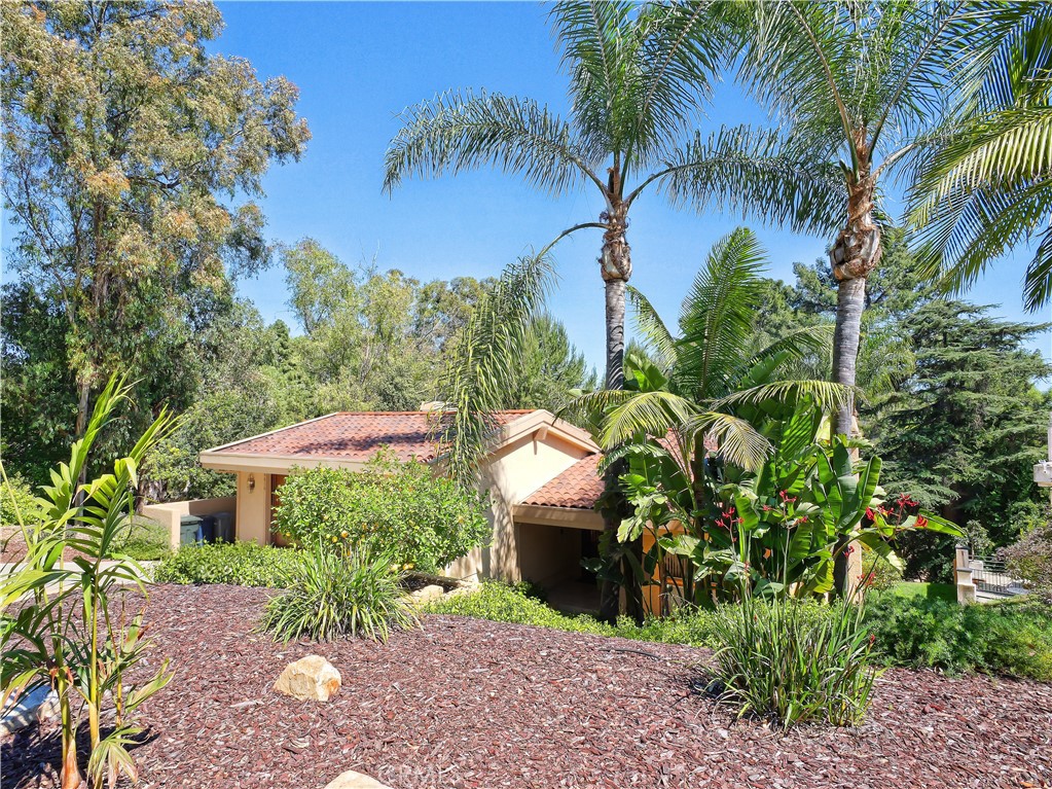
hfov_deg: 87.8
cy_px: 394
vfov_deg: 71.6
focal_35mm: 18
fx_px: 547
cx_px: 526
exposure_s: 1/200
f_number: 11
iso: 320
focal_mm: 9
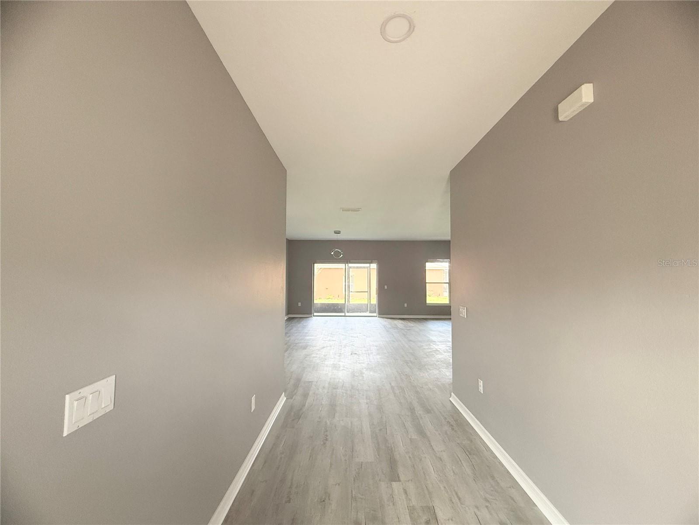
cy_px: 262
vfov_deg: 85.7
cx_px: 350
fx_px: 283
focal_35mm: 14
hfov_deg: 102.1
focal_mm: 2.22
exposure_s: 1/99
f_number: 2.2
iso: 250
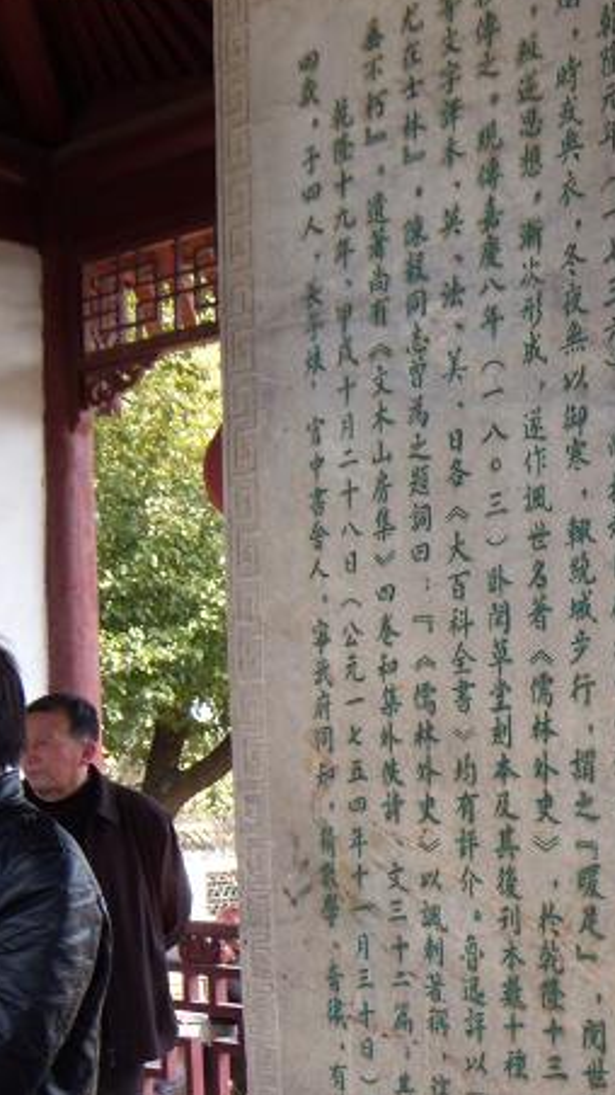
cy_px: 797
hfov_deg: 20.9
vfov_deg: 37.7
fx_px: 1567
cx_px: 707
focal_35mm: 54
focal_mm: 6
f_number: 5.7
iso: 100
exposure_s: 1/40
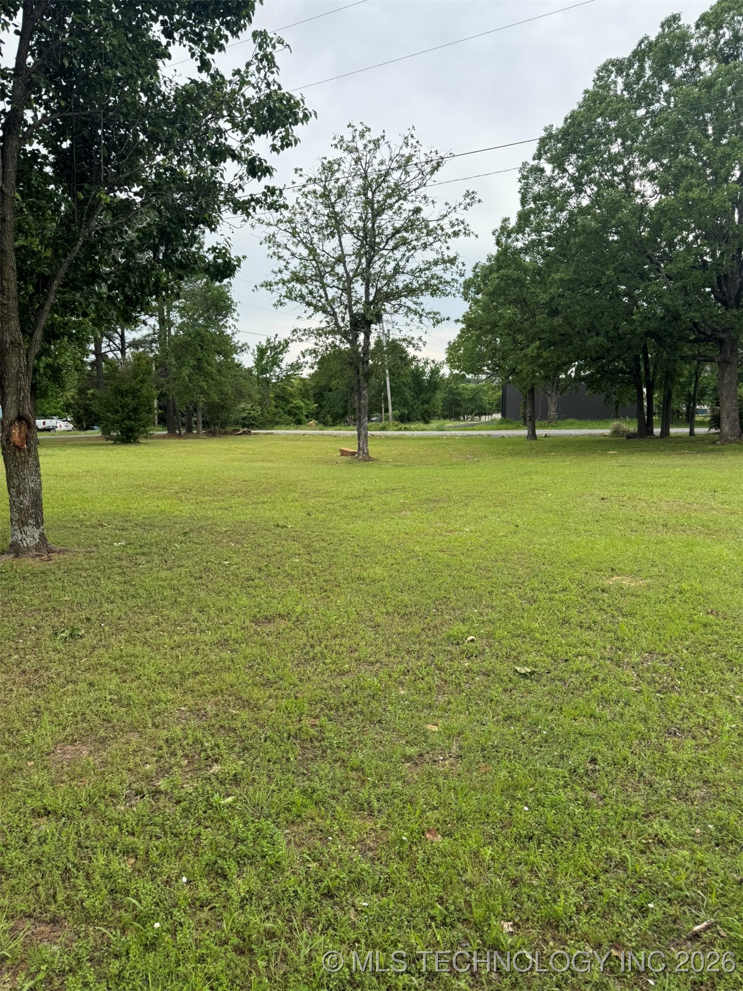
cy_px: 496
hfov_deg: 56.8
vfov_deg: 71.6
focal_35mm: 24
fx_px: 687
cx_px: 372
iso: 80
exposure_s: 1/1488
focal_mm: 6.76
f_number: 1.78
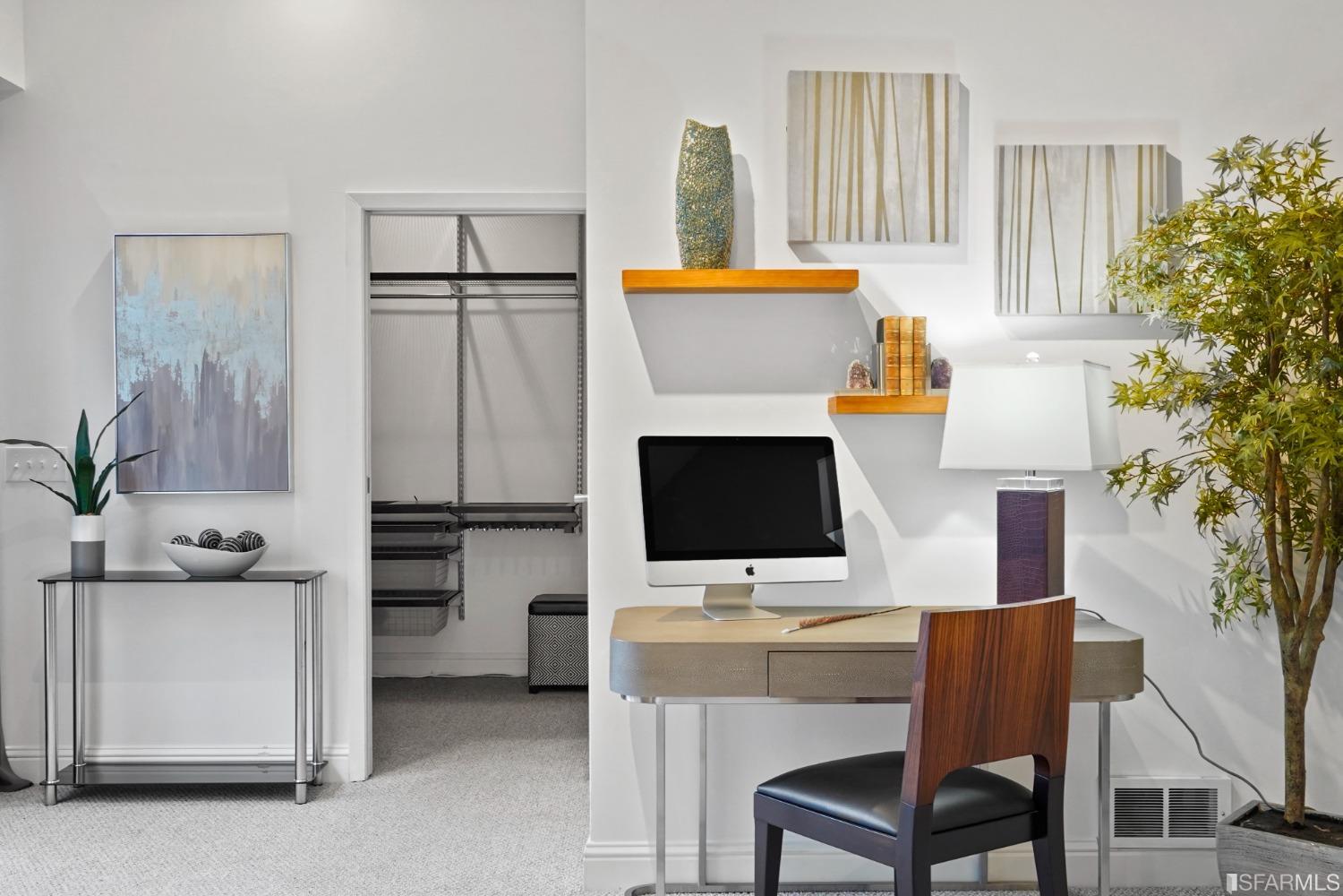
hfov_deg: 55.8
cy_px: 448
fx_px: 1268
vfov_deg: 38.9
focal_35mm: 34
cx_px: 672
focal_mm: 23
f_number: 6.3
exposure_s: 1/13
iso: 1250
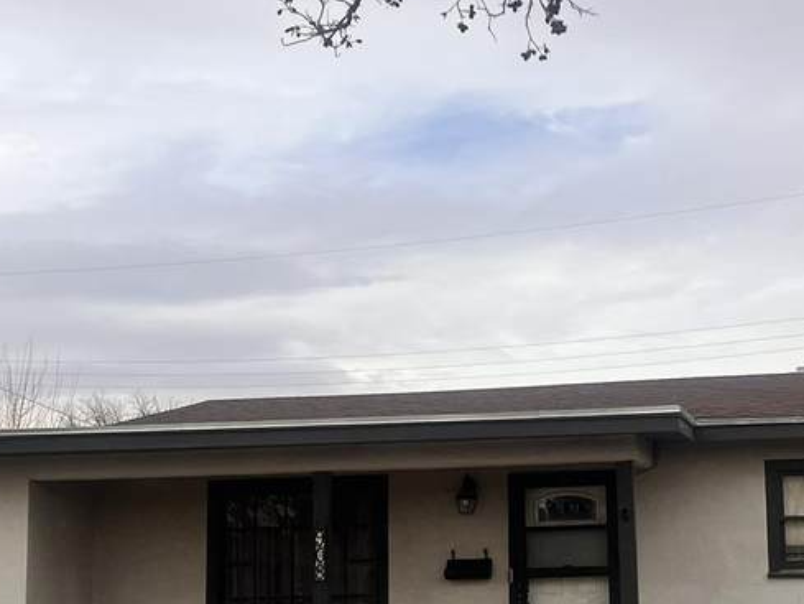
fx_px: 1580
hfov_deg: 28.2
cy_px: 395
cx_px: 579
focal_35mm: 68
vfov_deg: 21.6
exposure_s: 1/3968
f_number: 1.5
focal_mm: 5.7
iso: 50
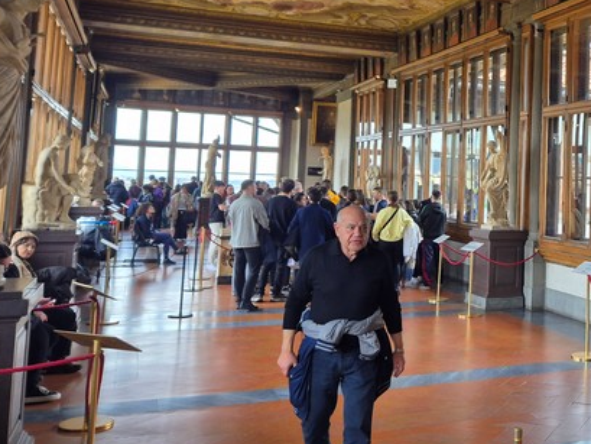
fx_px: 769
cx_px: 556
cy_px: 135
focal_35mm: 45
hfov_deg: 38.5
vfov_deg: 31.8
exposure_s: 1/61
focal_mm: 5.4
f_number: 1.8
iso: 40
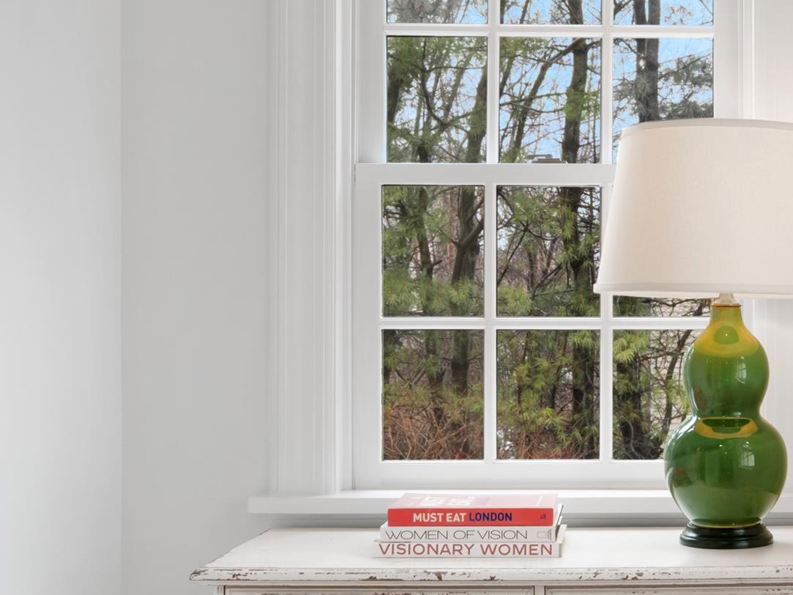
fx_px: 1374
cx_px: 650
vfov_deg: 24.4
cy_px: 274
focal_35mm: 60
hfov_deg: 31.3
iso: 320
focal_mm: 21.9
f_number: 10
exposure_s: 1/2
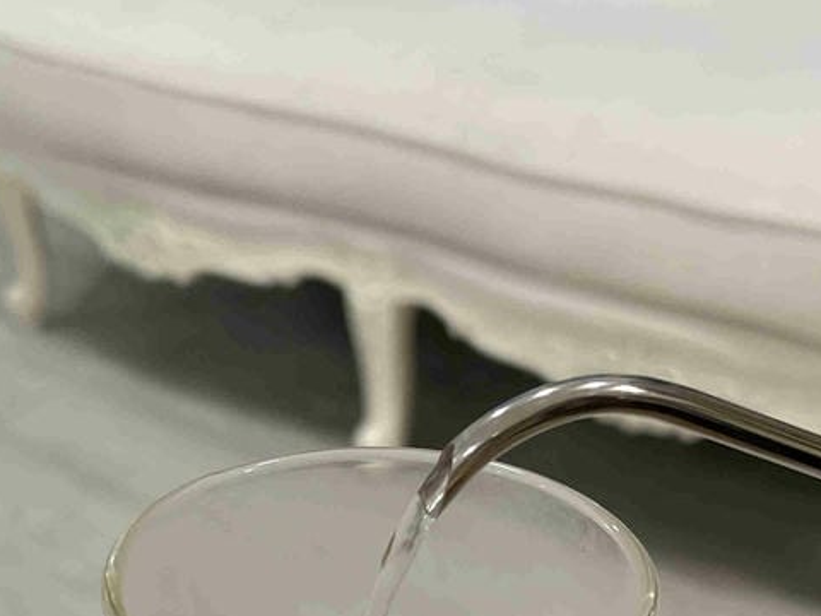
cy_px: 631
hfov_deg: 29.5
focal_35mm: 65
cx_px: 251
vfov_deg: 21.7
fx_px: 1542
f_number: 1.5
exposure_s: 1/60
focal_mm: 5.7
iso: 80
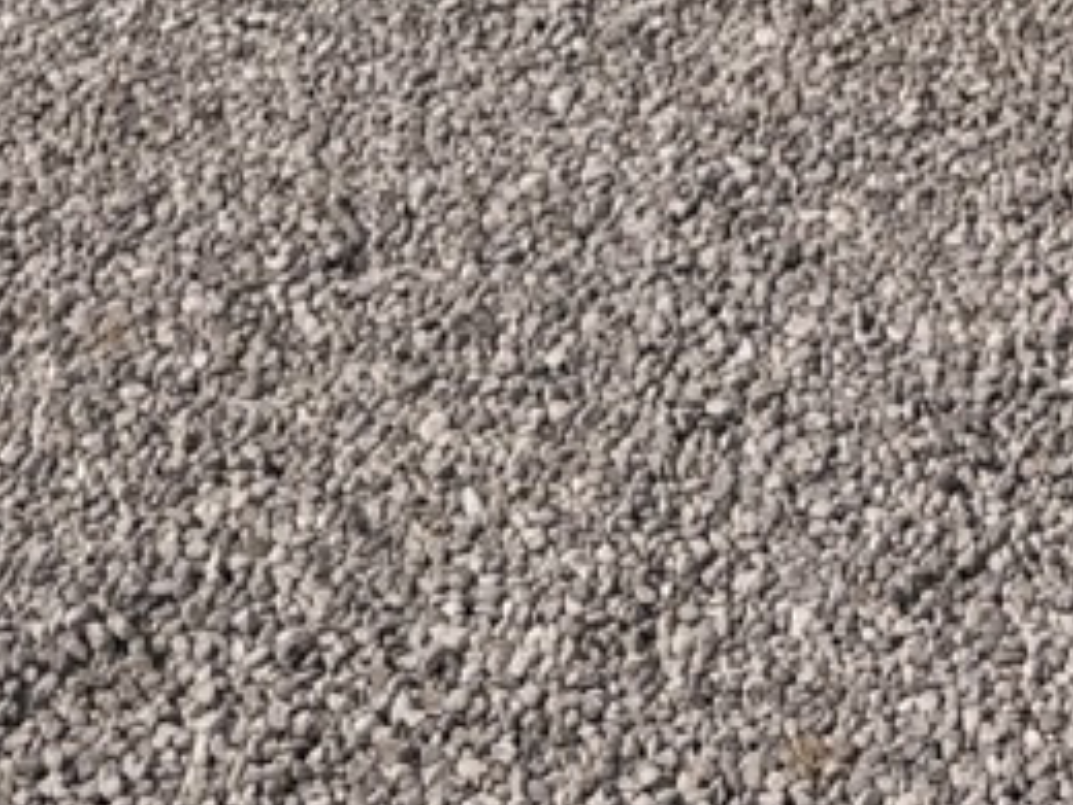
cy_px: -1110
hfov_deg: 15.7
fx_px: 3658
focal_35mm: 118
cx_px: 1494
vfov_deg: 10.7
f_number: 1.78
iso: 80
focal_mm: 6.76
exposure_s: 1/8130
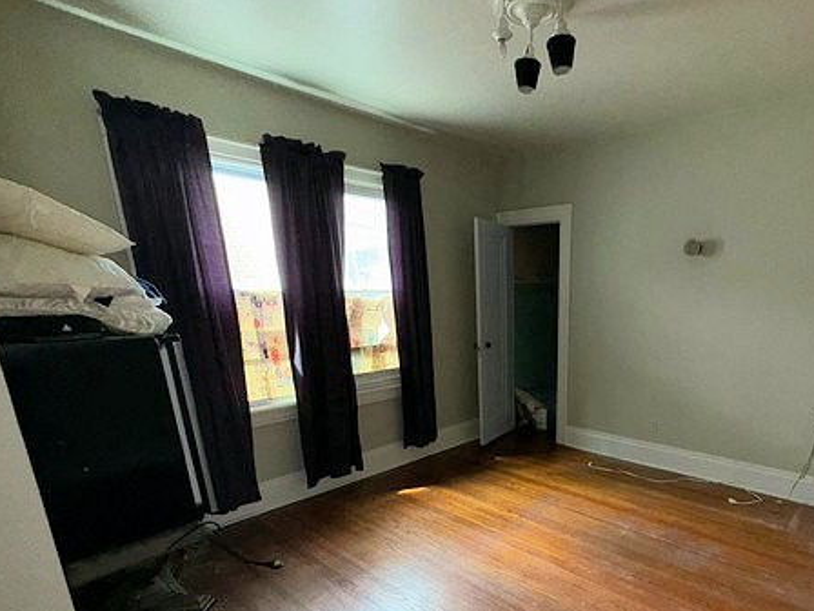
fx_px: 470
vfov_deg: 63.8
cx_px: 532
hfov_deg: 79.5
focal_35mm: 20
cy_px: 420
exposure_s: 1/70
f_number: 2.2
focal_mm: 2.22
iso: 80
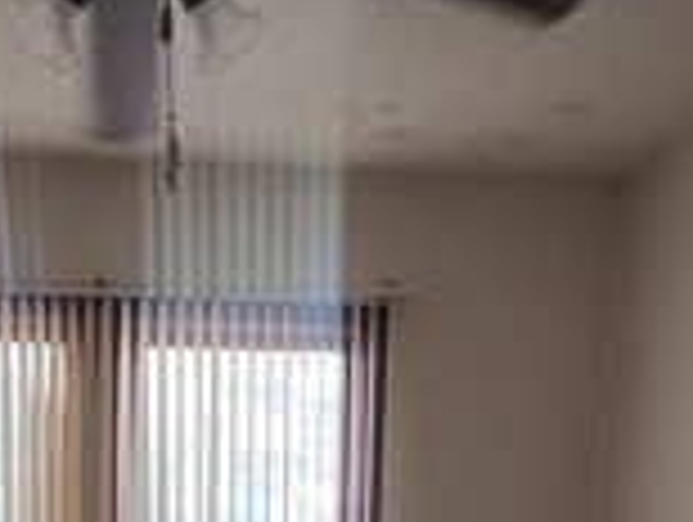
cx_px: 225
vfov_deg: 22.5
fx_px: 1083
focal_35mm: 54
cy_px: 774
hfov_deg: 35.1
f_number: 1.8
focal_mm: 1.57
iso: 320
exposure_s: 1/60
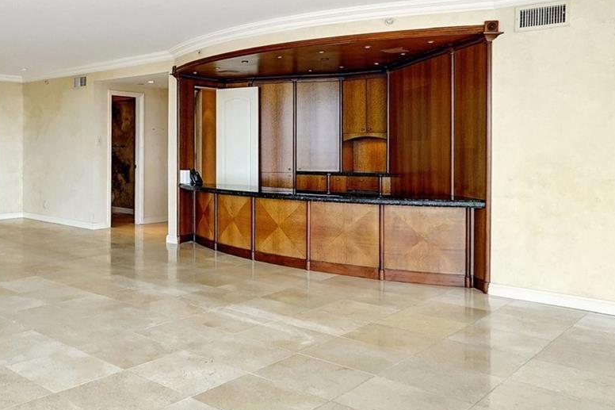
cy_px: 153
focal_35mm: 33
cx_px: 120
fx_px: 564
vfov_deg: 39.7
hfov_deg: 53.3
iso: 640
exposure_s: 1/13
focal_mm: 16
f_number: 13
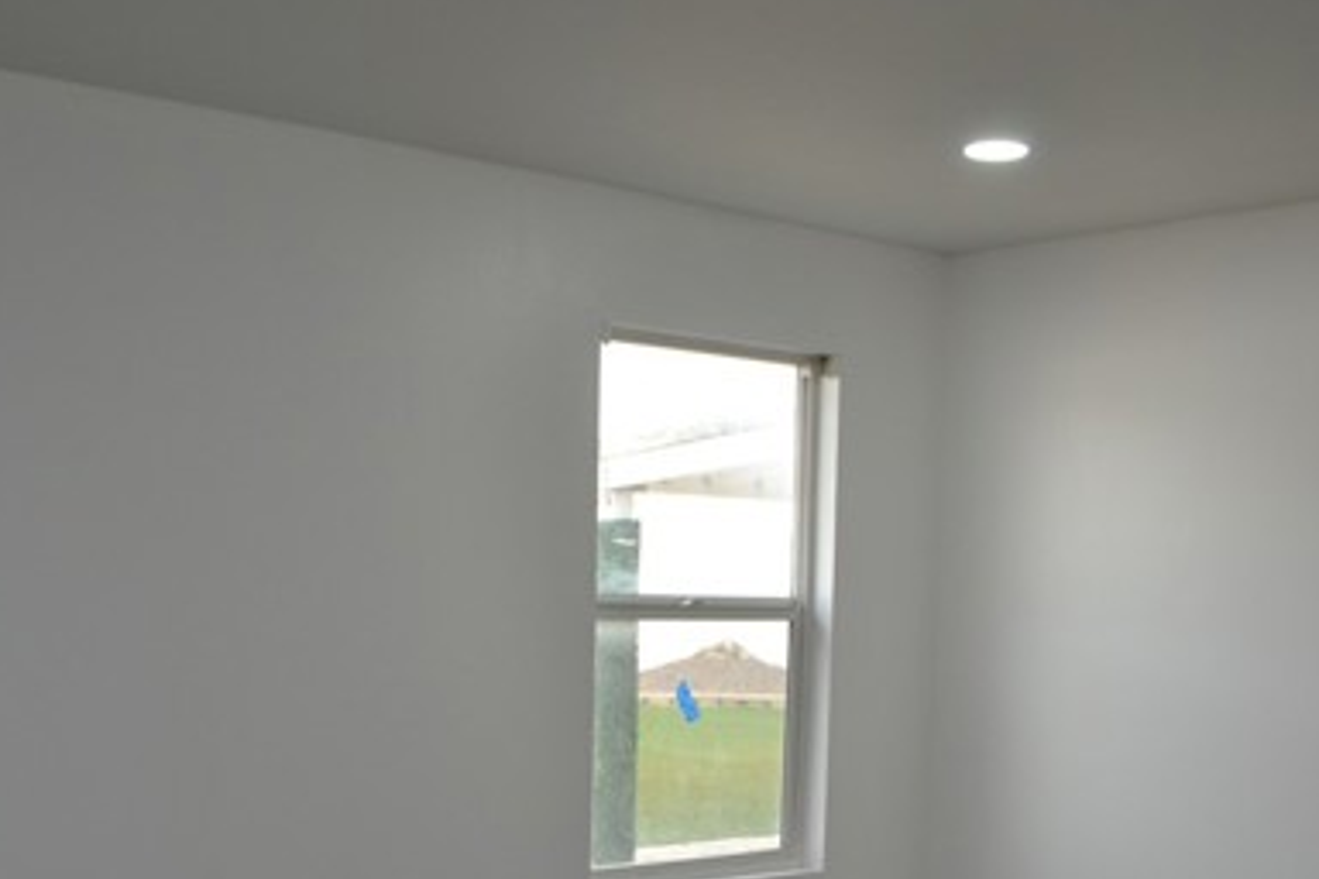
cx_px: 584
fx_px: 1649
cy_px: 706
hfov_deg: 43.5
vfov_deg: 29.2
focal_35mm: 45
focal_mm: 18
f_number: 4
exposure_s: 1/125
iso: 400
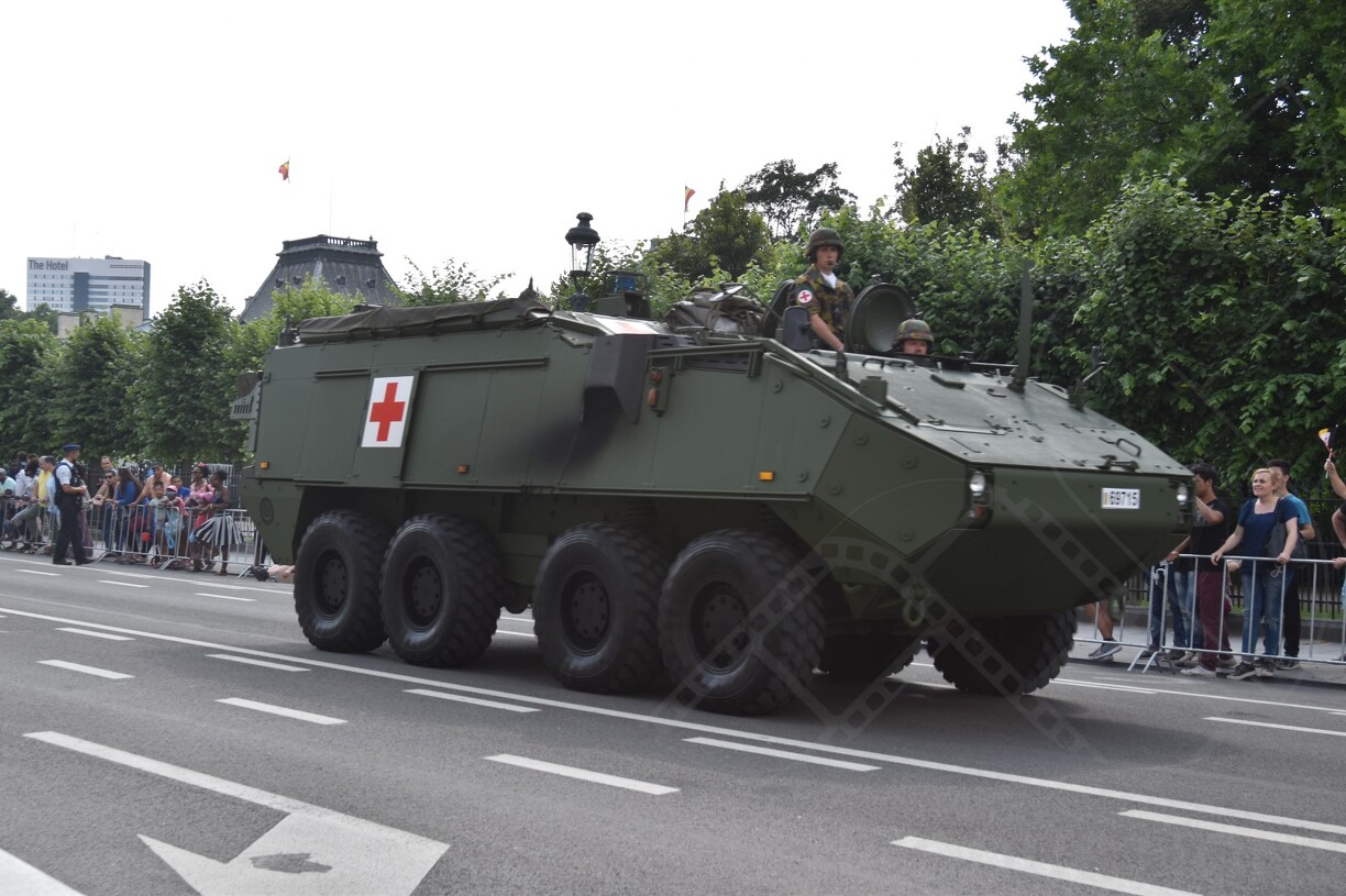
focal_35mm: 48
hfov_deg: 41.1
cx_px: 673
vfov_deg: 28.1
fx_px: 1794
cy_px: 448
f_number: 7.1
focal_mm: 32
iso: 100
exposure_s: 1/200
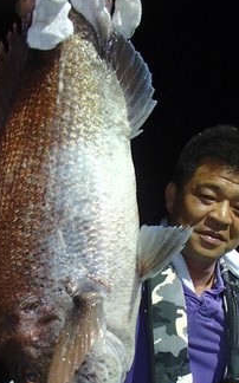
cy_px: 259
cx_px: 102
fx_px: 459
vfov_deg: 44.6
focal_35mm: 44
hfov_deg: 29.1
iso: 400
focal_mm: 5
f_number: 3.9
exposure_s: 1/30
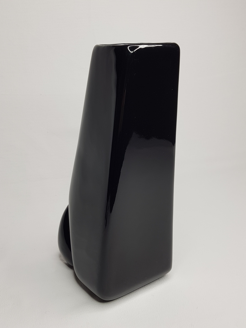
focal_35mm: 26
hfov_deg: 53.1
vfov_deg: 67.3
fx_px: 246
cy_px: 164
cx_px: 123
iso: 40
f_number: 1.7
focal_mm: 4.2
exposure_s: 1/163
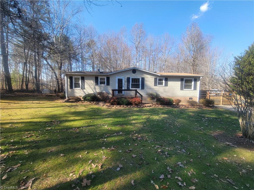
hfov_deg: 106.2
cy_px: 95
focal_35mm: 13
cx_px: 127
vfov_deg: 89.9
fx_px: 95
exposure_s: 1/453
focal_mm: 2.2
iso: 50
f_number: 2.2
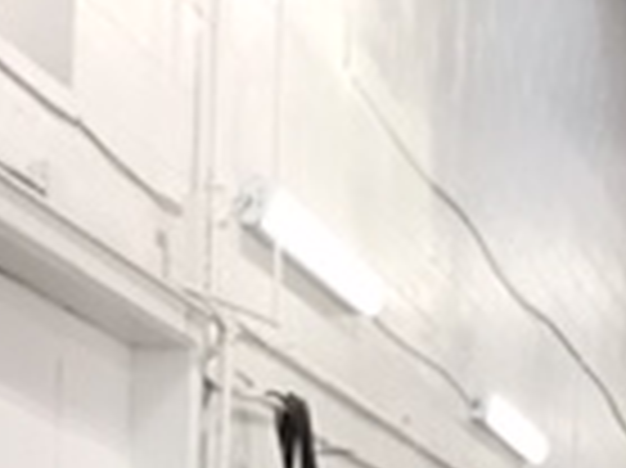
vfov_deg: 9.9
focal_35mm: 134
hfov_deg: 14.4
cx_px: 667
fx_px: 2421
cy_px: 1066
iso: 50
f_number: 2.2
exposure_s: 1/30
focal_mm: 4.15
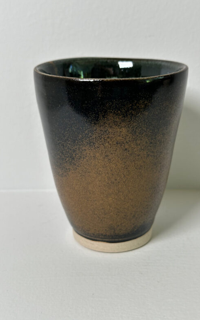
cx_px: 106
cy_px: 162
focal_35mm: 52
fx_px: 454
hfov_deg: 24.9
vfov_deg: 38.9
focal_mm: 6.86
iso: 80
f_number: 1.78
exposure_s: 1/118
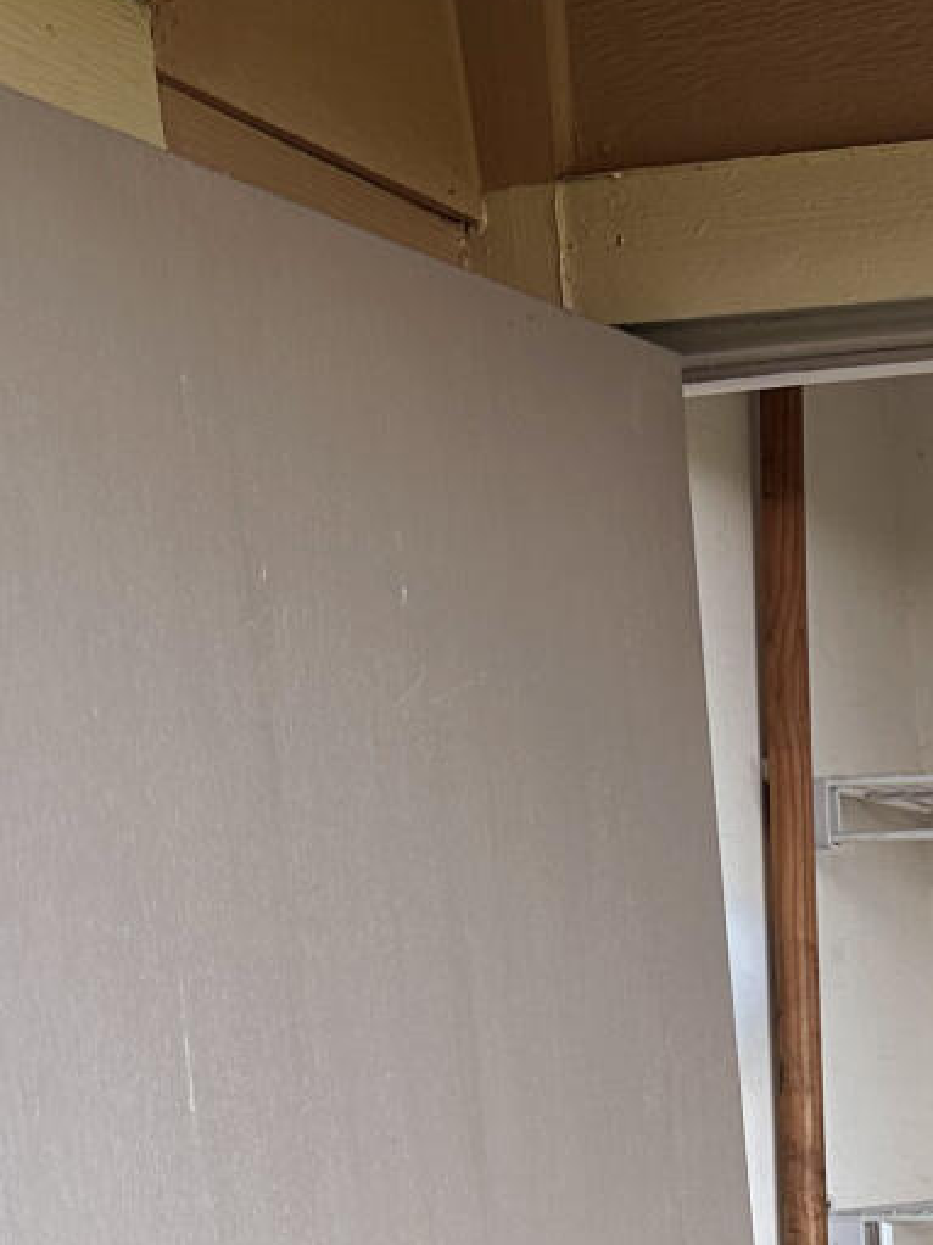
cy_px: 1662
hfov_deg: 14.4
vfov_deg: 19.2
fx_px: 3380
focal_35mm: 94
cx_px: 1515
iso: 64
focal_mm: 6.86
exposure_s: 1/121
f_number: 1.78
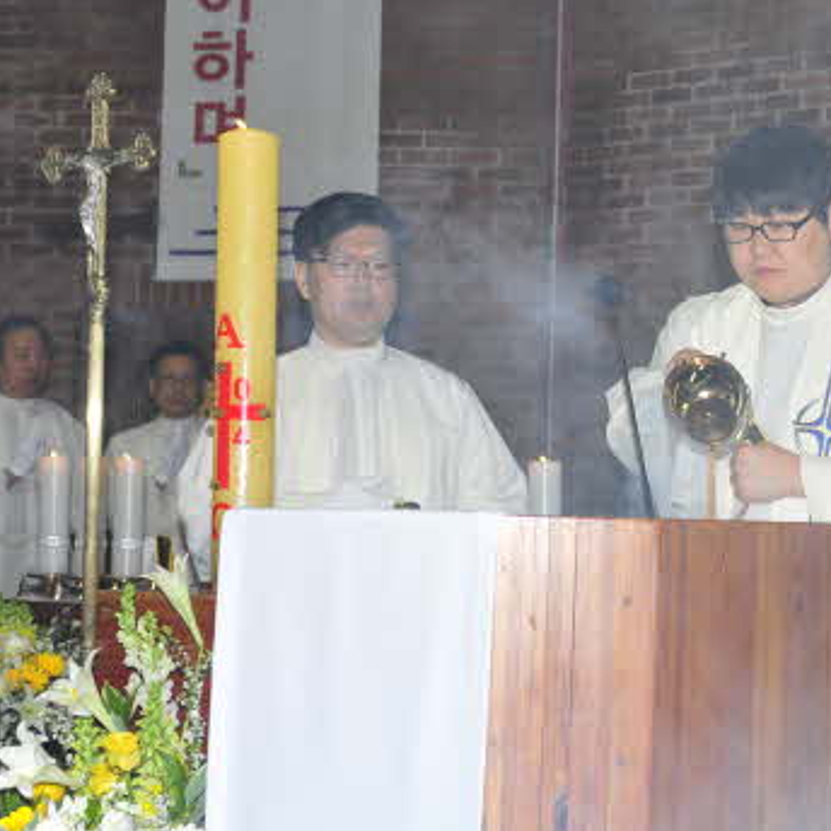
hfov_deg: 19.0
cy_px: 324
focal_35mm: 90
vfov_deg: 19.3
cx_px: 725
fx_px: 2444
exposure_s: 1/60
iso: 200
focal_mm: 52
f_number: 5.6
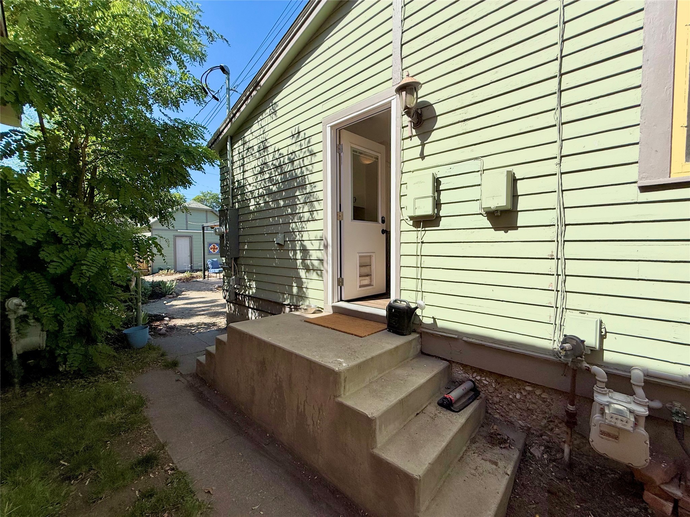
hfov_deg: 102.1
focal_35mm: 14
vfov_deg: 85.7
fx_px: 279
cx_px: 345
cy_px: 258
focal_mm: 2.22
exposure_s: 1/1961
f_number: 2.2
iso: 50
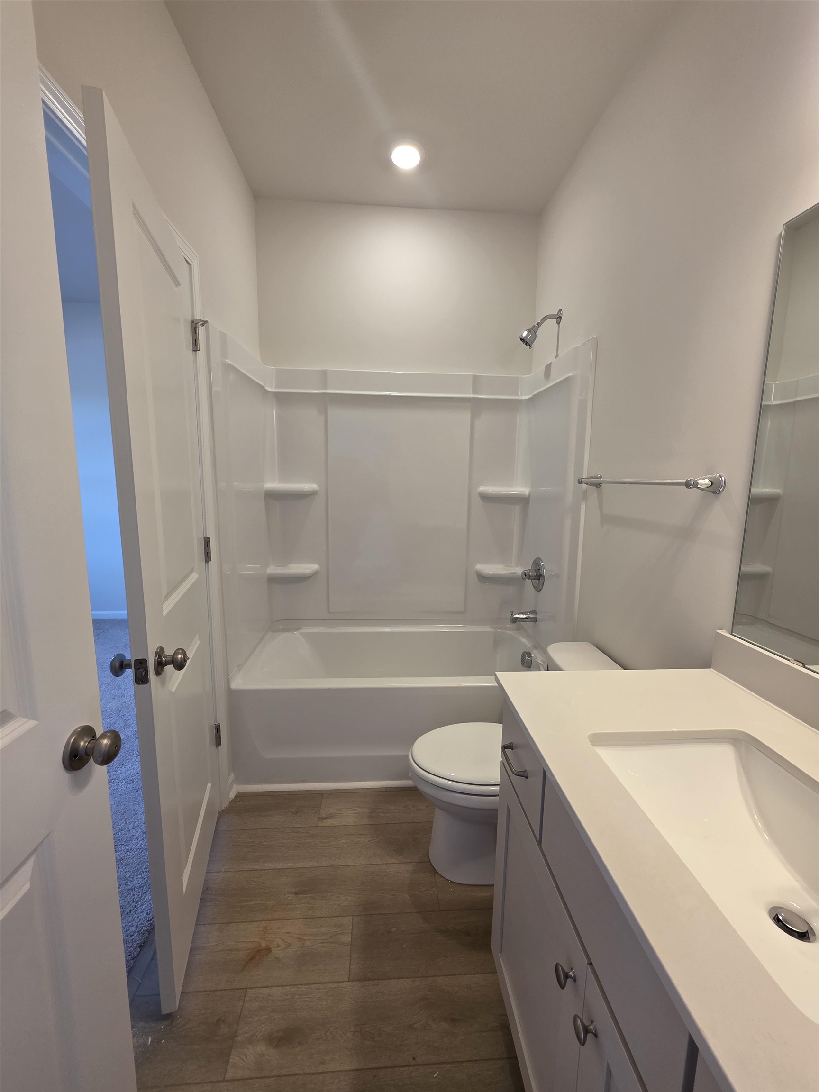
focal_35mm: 13
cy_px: 546
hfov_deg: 89.9
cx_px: 410
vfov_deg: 106.2
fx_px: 410
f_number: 1.9
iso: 100
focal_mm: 2.2
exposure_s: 1/120
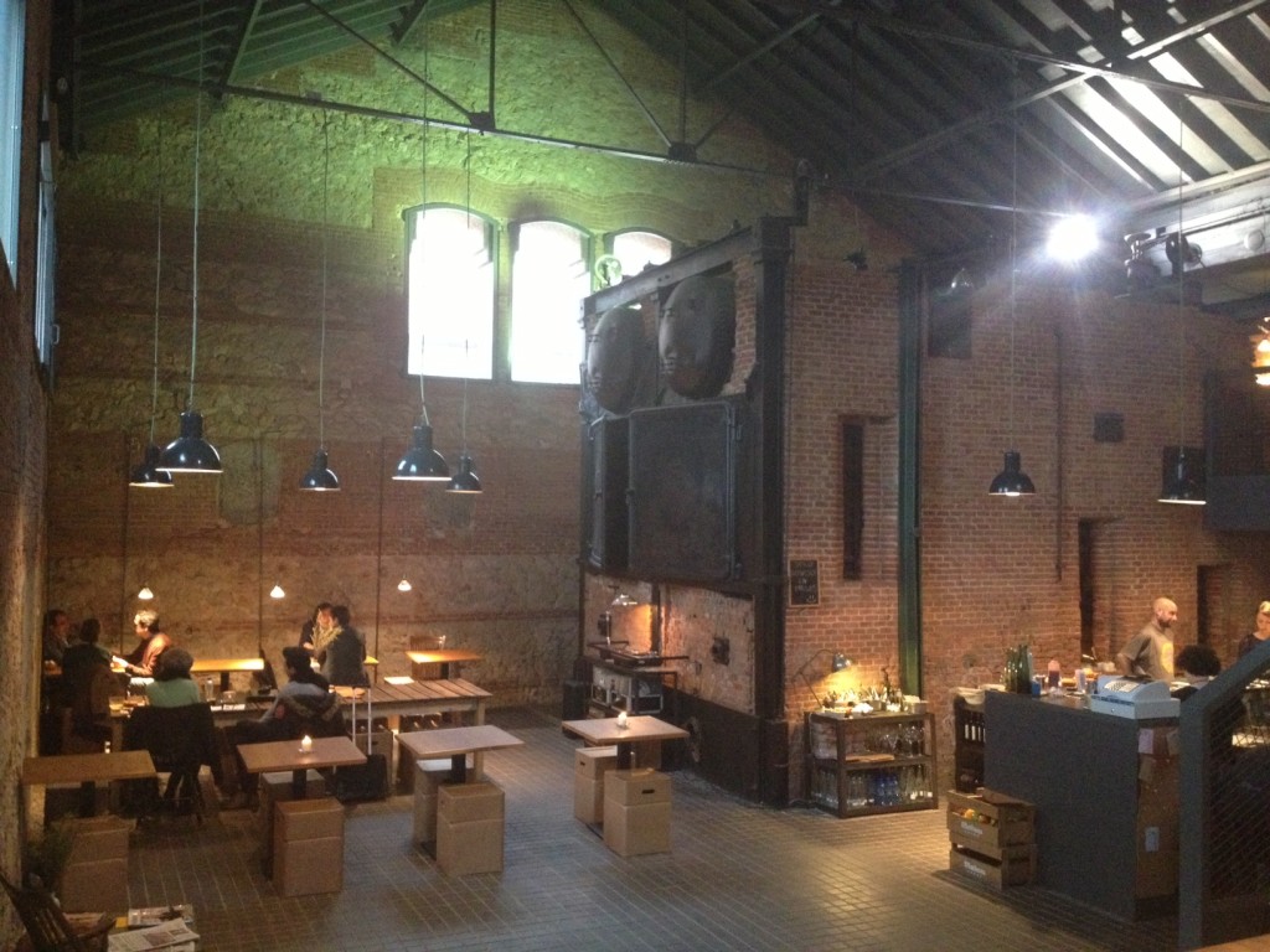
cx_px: 635
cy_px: 476
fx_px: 1284
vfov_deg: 40.7
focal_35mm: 35
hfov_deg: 52.6
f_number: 2.4
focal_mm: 4.28
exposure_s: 1/15
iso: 500
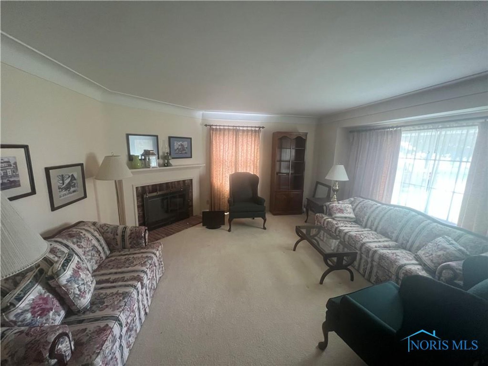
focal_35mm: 13
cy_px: 183
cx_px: 244
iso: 400
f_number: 1.8
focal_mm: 1.57
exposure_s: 1/60
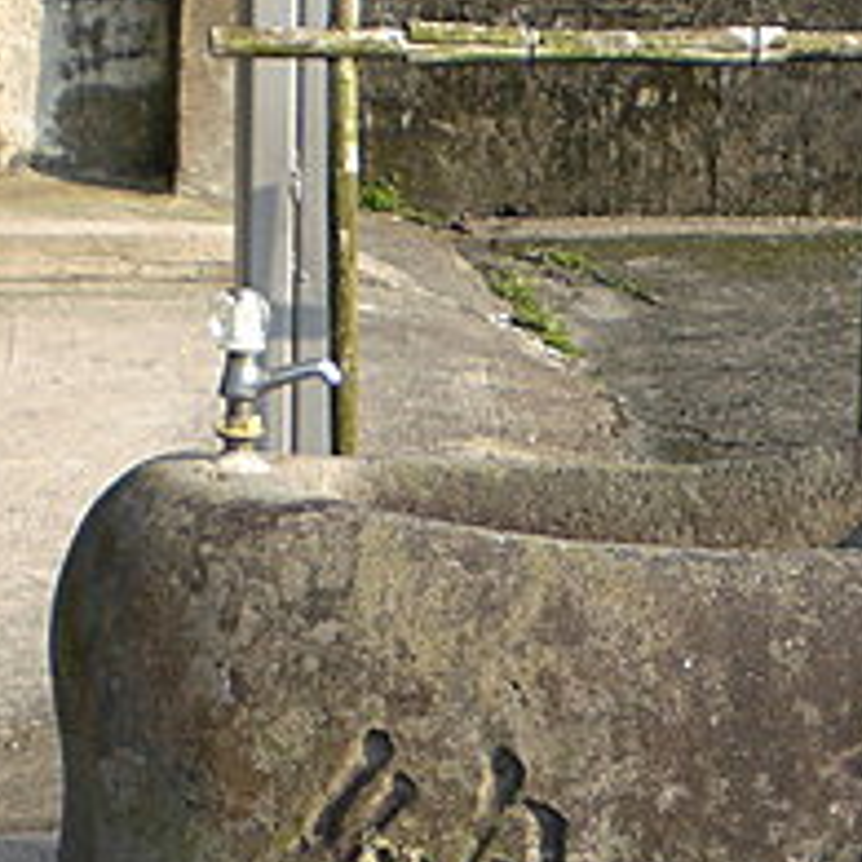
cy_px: 763
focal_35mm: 86
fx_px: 2423
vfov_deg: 19.8
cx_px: 579
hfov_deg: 20.1
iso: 50
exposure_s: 1/200
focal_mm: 6.3
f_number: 3.1
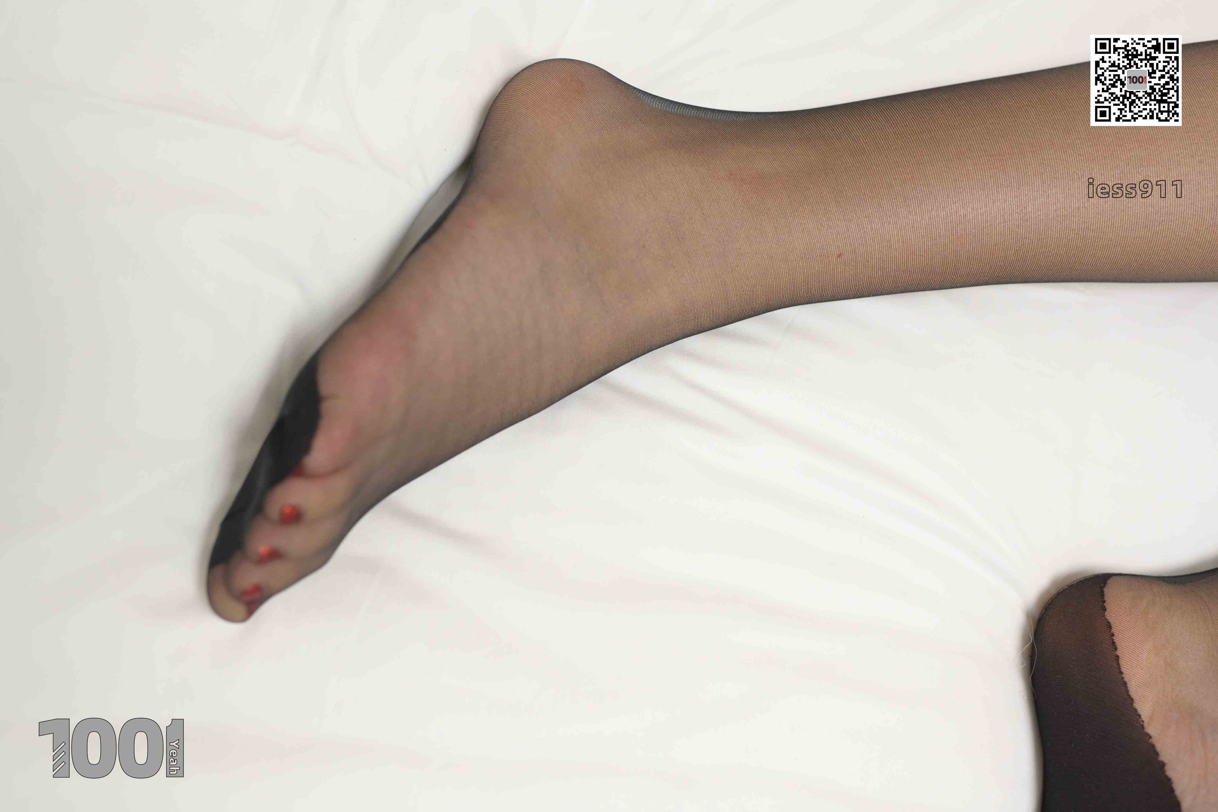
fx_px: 1184
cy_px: 406
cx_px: 609
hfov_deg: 54.4
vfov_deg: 37.9
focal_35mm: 35
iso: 800
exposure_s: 1/200
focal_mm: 35
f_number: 3.5
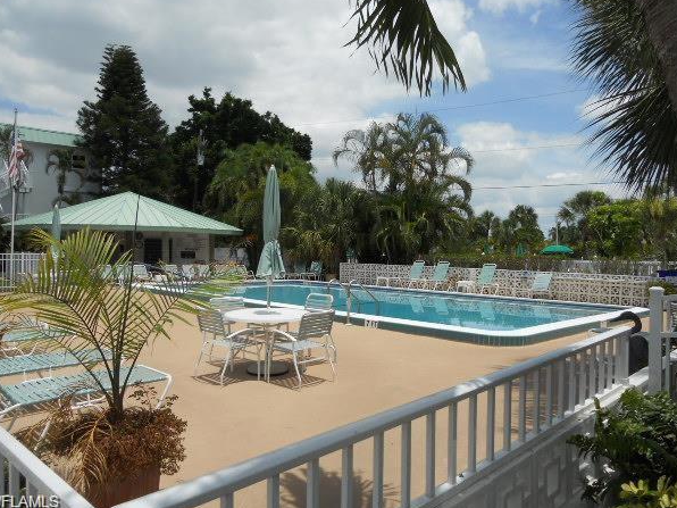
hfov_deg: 61.7
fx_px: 567
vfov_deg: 48.2
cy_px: 240
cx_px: 338
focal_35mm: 29
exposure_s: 1/1500
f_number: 3.2
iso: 80
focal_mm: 4.9
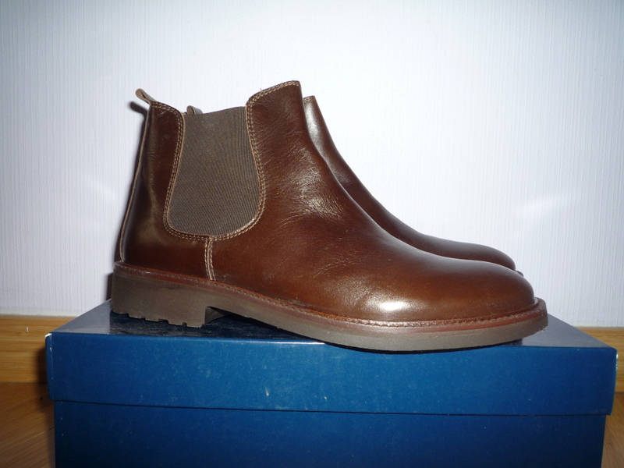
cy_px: 234
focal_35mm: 25
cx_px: 312
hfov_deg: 69.4
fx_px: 451
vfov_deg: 54.9
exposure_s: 1/30
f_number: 4
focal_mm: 4.4
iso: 100
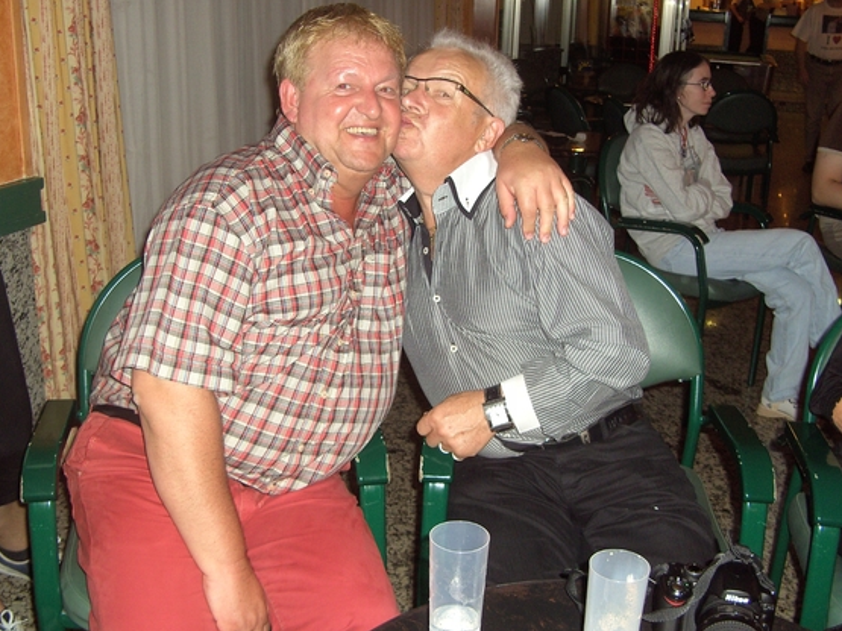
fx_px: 973
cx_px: 405
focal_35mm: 40
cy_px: 314
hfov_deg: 46.8
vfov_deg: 35.9
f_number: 2.8
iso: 100
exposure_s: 1/50
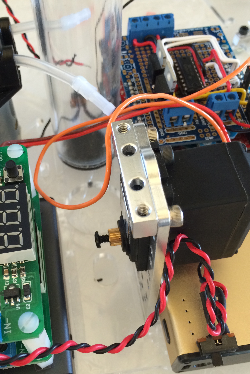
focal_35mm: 40
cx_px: 86
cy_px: 194
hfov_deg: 33.1
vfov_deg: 48.5
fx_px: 417
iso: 160
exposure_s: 1/30
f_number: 2.2
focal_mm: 4.12
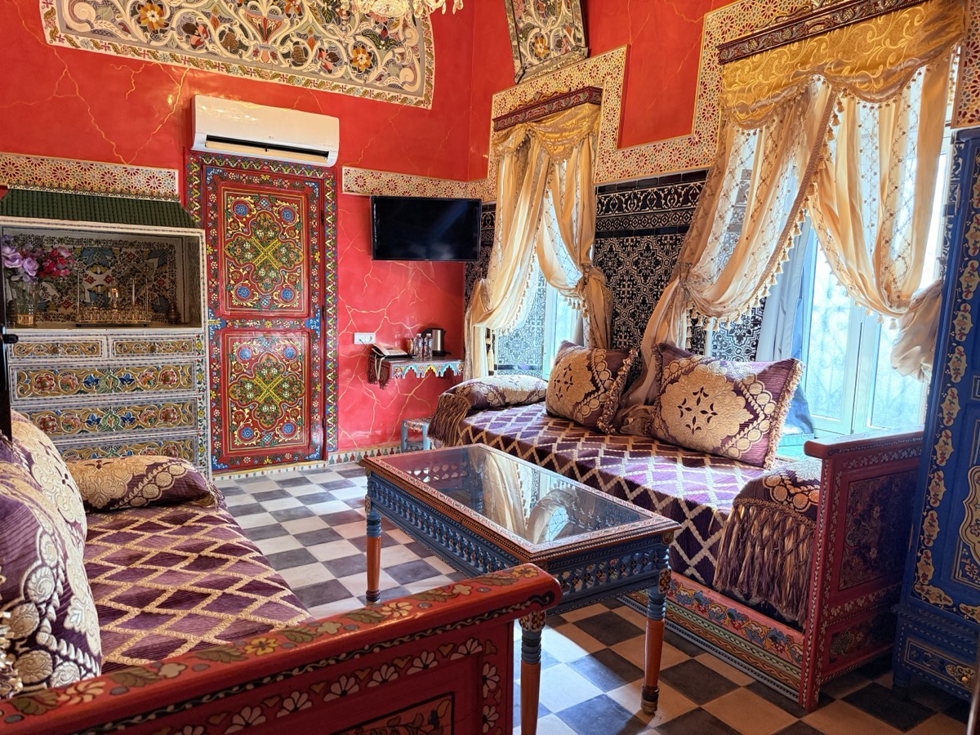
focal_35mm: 24
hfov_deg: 71.6
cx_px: 490
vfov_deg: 56.8
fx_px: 679
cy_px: 368
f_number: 1.78
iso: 250
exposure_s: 1/100
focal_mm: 6.76
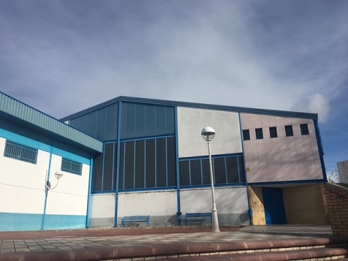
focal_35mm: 29
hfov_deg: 61.7
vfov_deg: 48.2
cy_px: 130
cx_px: 174
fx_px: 292
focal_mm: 4.15
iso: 25
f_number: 2.2
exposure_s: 1/3344
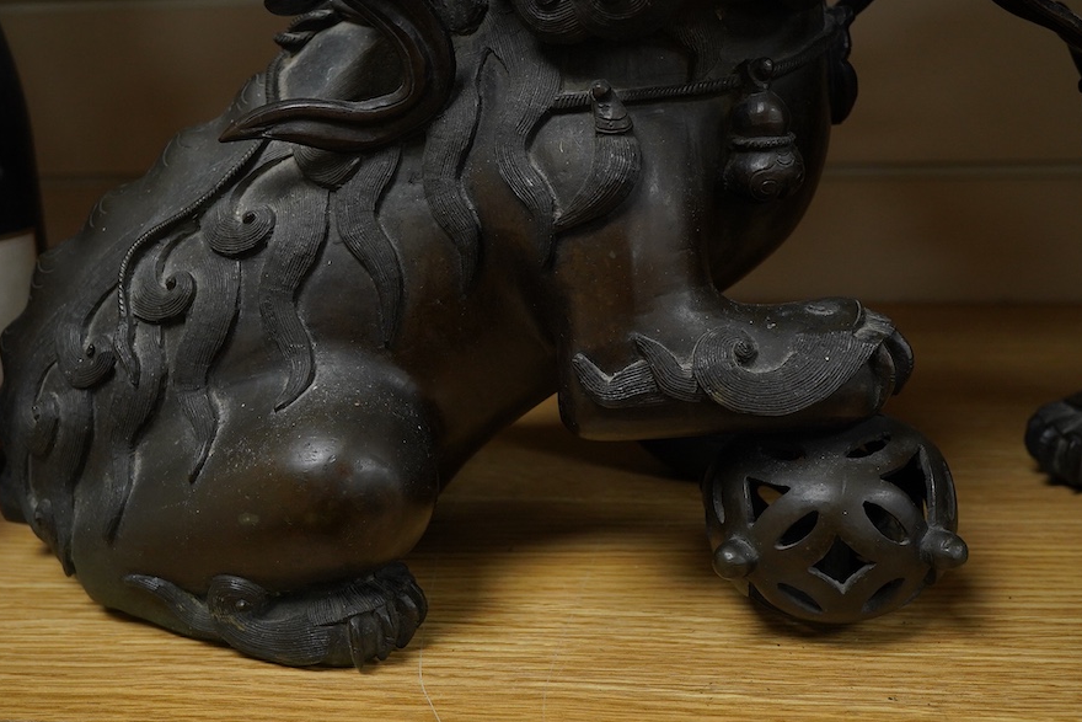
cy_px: 368
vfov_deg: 29.3
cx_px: 550
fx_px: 1383
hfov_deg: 42.7
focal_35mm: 46
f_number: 10
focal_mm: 30
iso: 1250
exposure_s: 1/125
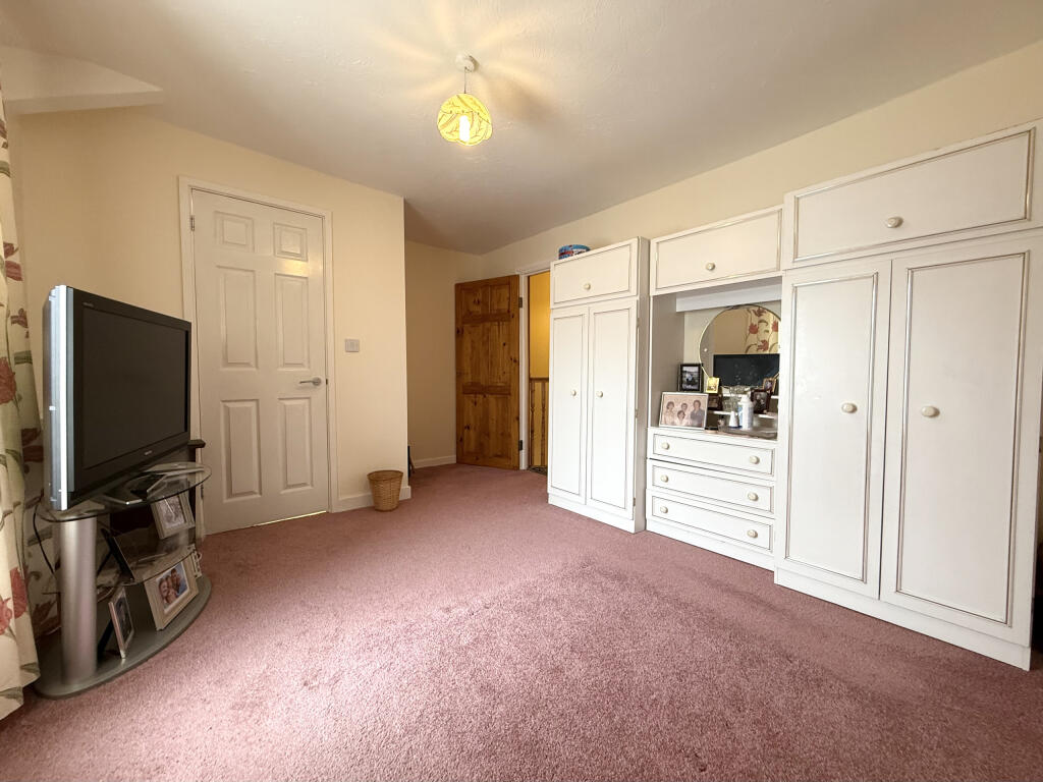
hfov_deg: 102.1
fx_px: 422
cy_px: 391
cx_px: 522
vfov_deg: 85.7
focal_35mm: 14
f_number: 2.2
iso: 200
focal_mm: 2.22
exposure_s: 1/50
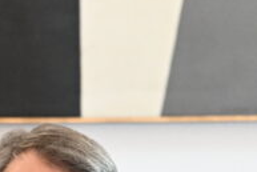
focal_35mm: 621
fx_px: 4436
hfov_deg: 3.3
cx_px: -92
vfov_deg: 2.2
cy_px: 248
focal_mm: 200
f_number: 4.5
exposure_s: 1/320
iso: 5000
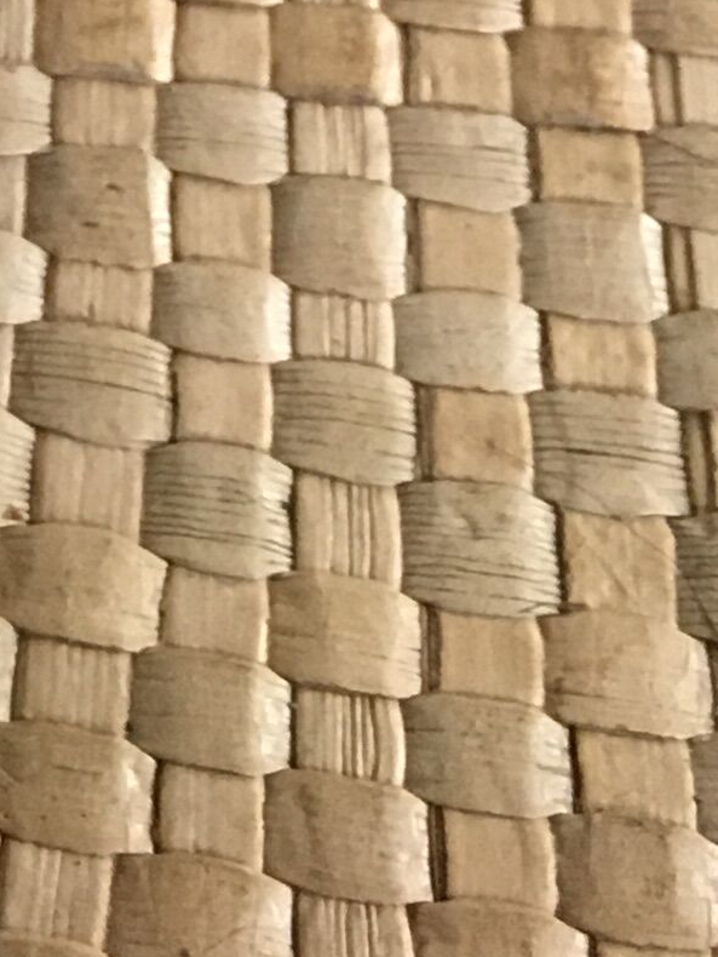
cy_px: -1420
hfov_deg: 9.5
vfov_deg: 11.0
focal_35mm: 148
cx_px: -590
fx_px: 4091
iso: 160
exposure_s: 1/33
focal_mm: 4.15
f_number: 2.2
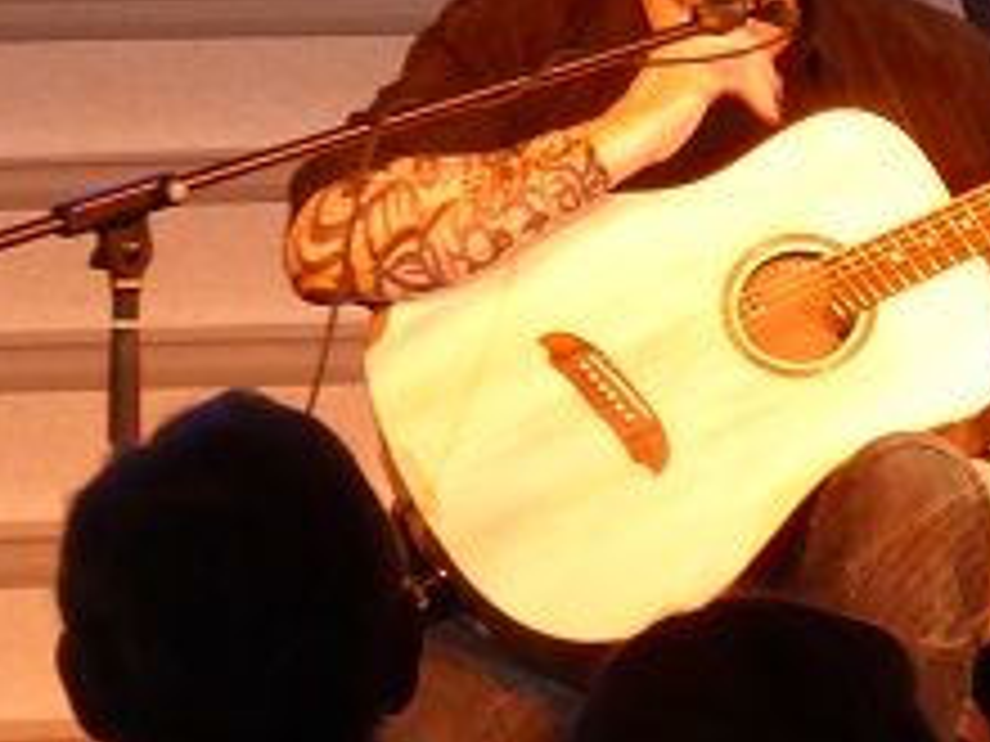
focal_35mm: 466
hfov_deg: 4.3
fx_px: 13327
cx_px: 878
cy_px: 225
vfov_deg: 3.2
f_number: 5.9
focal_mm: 22.8
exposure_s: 1/13
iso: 400
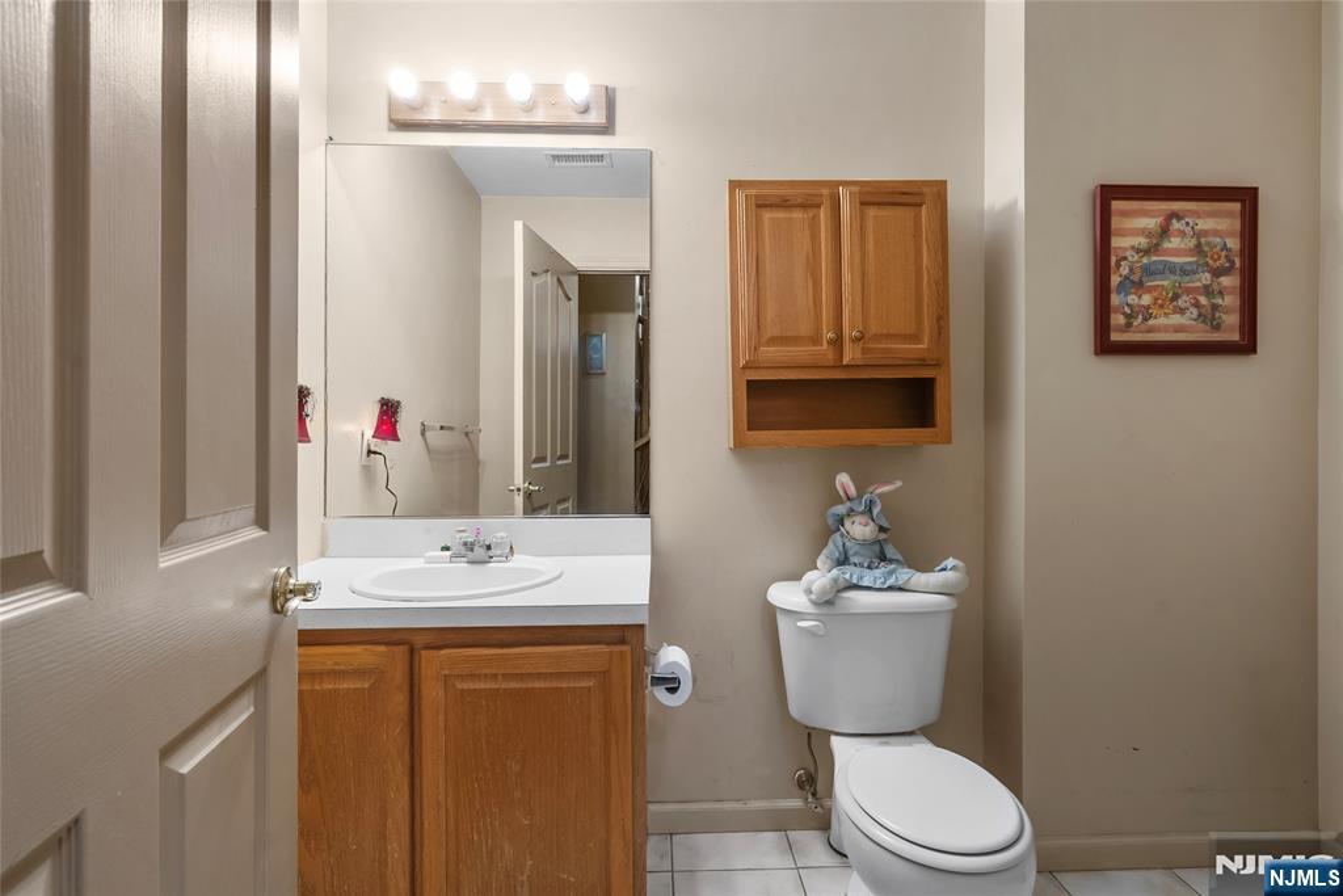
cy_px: 448
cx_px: 672
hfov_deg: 96.7
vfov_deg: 73.8
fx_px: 597
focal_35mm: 16
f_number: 8
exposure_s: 1/2.5
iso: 100
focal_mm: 16
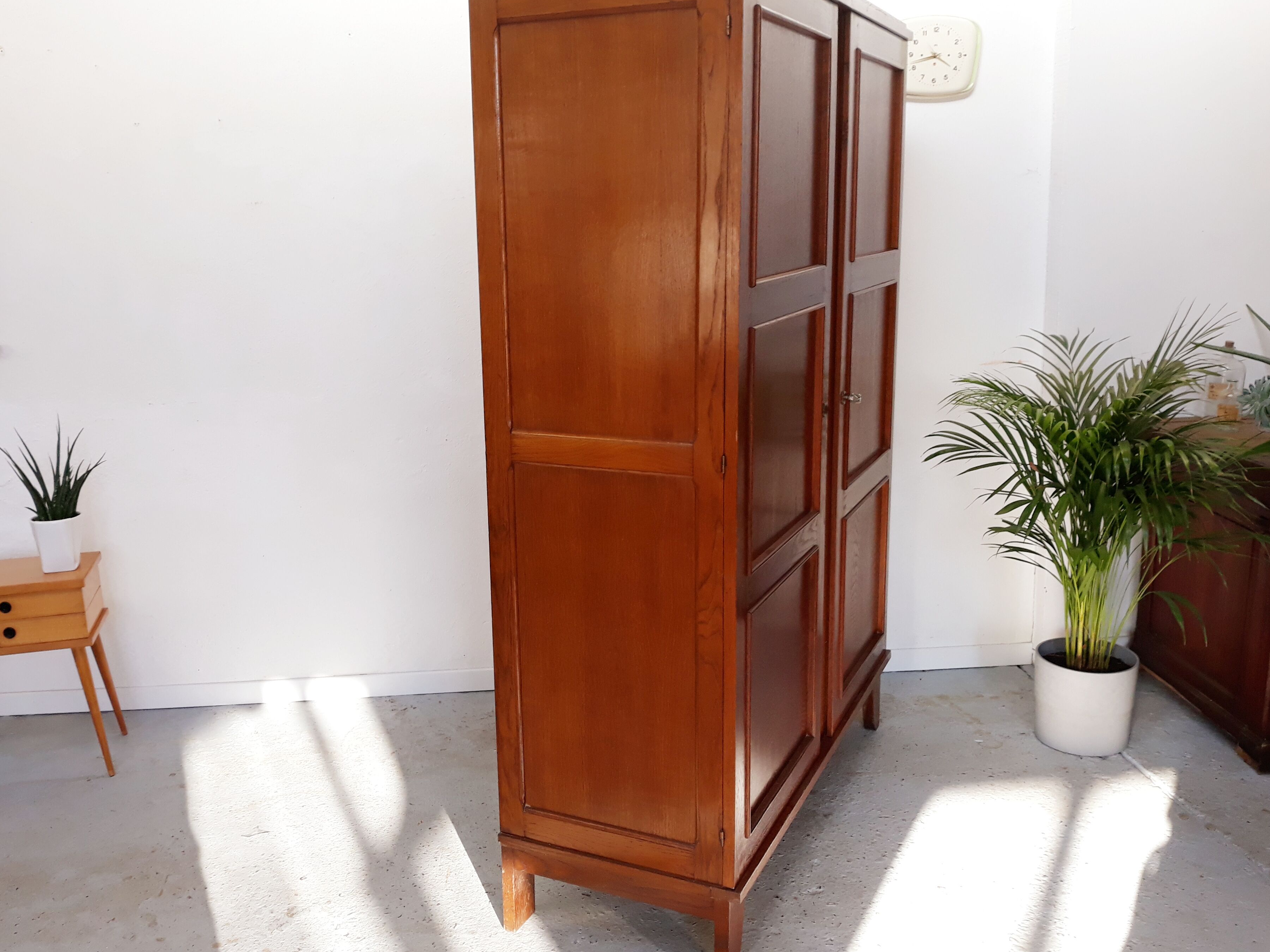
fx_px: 1137
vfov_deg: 45.4
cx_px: 559
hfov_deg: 58.2
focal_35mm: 31
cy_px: 470
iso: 40
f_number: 1.7
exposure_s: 1/103
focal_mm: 3.71
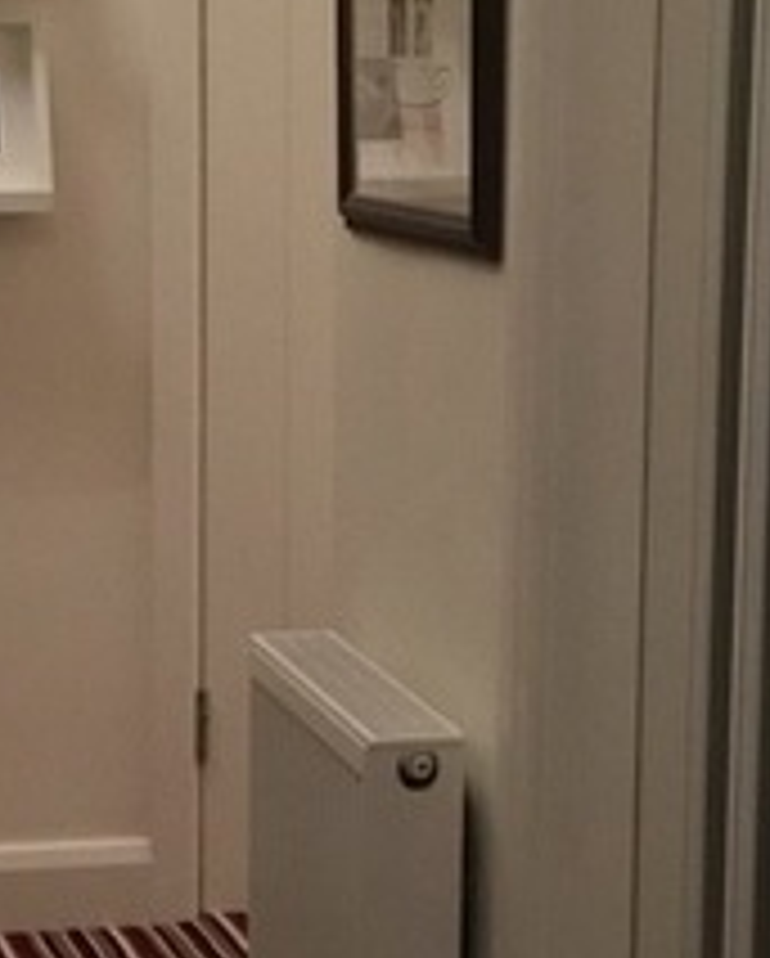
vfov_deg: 17.6
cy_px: 607
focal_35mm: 109
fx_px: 3098
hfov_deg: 14.1
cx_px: 234
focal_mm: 3.3
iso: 200
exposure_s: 1/20
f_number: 2.4
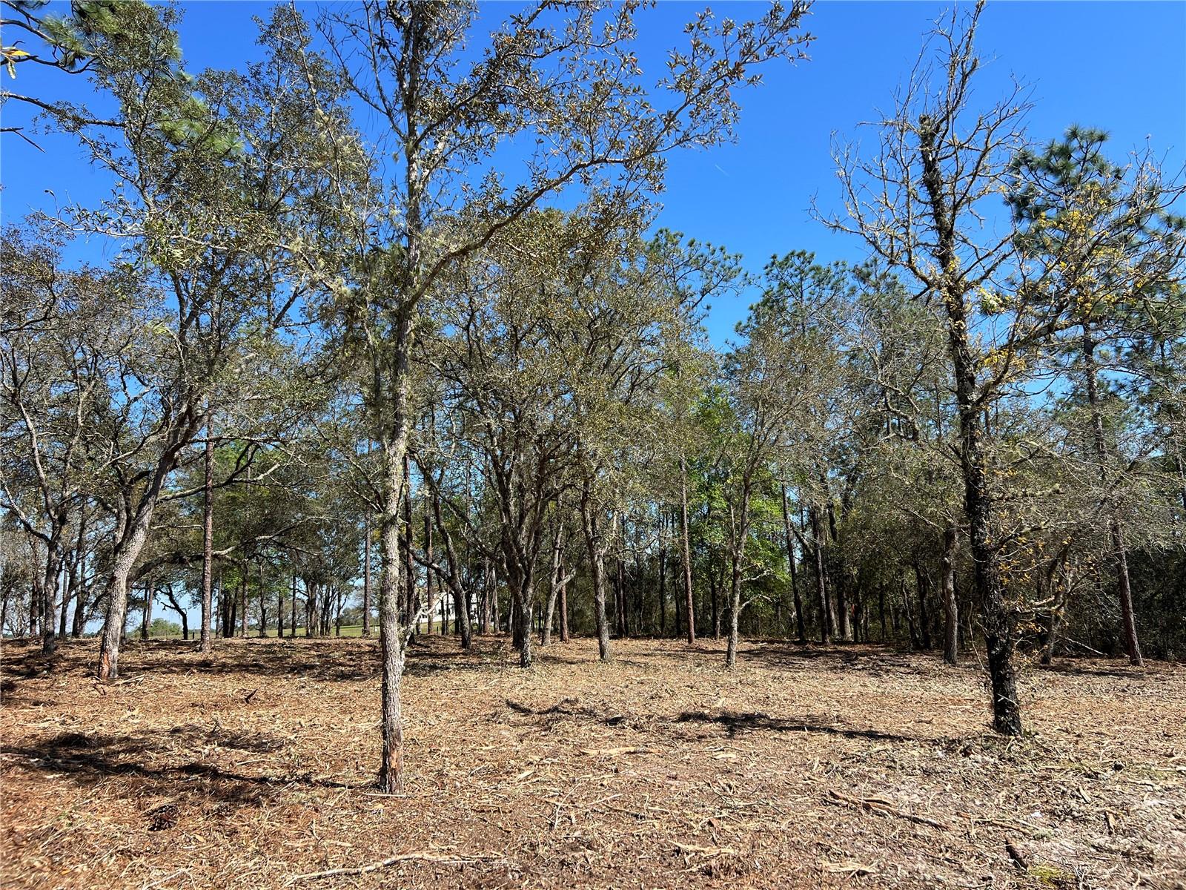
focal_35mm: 26
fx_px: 891
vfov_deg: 53.1
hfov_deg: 67.3
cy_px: 445
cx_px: 593
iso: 50
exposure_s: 1/2513
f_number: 1.5
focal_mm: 5.7
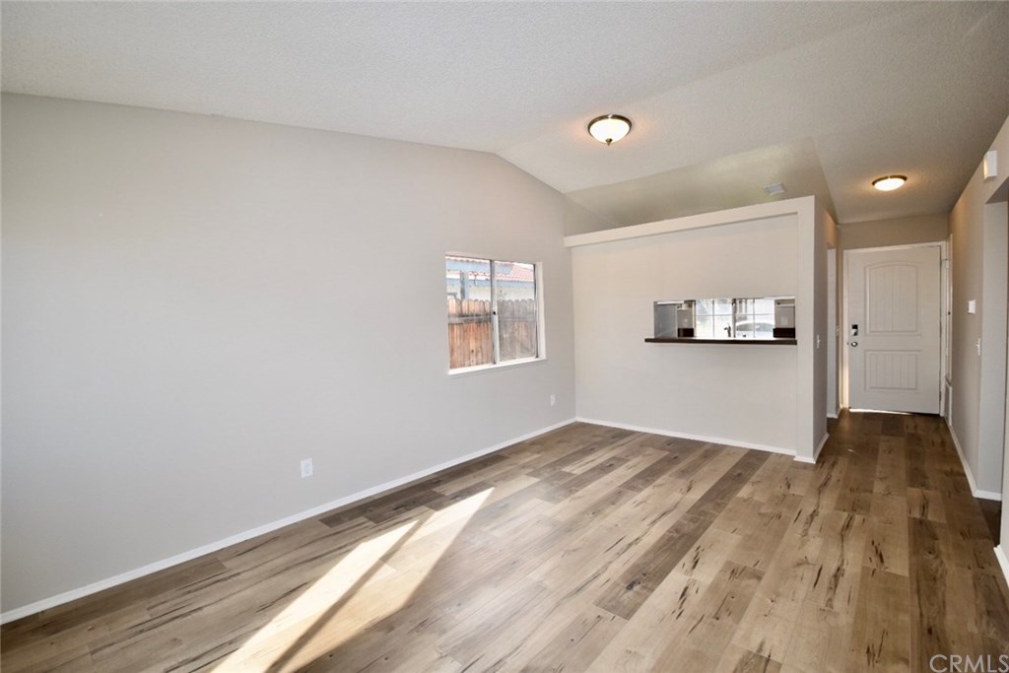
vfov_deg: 77.3
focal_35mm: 15
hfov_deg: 100.4
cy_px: 336
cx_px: 504
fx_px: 420
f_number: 5.6
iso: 320
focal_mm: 10
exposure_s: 1/125
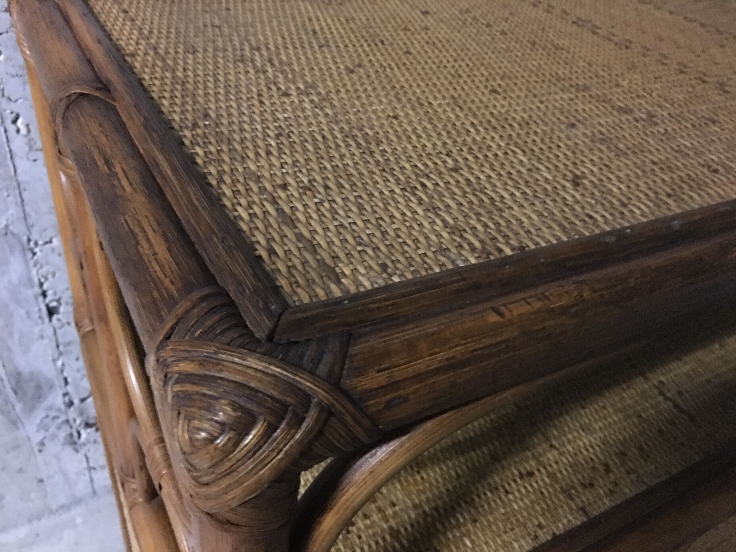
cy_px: 276
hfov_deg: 61.7
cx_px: 368
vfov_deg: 48.2
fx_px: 617
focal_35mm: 29
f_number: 2.2
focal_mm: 4.15
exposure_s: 1/4
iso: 200
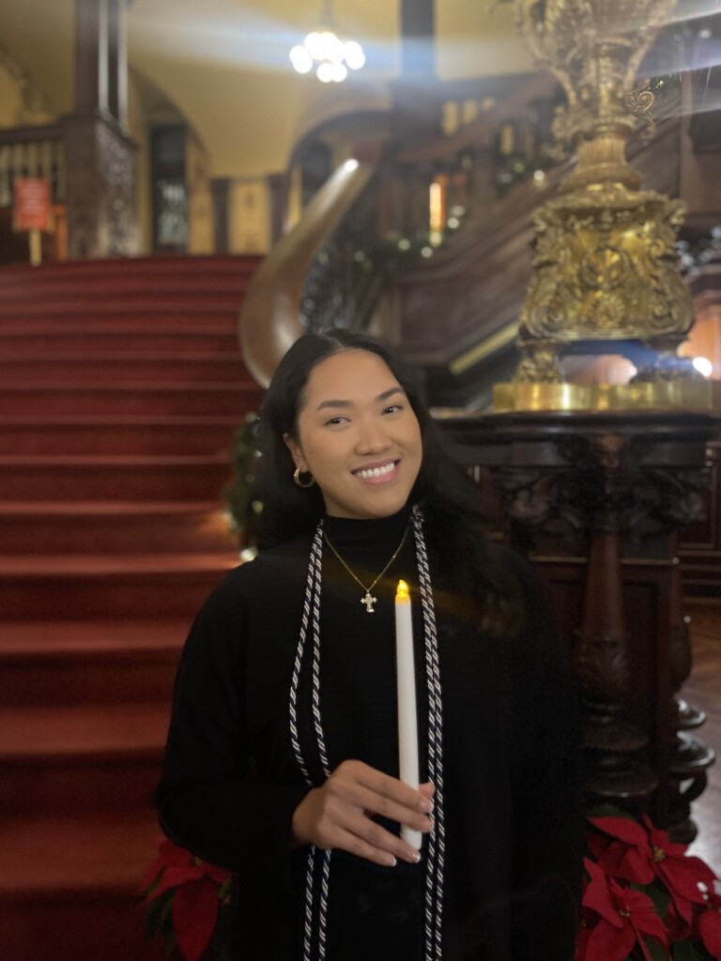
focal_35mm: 26
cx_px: 360
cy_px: 480
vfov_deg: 67.3
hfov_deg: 53.1
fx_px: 722
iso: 800
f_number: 1.6
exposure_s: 1/30
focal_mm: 5.1
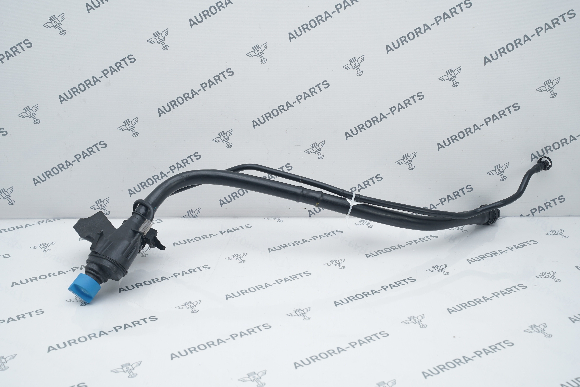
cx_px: 290
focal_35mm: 47
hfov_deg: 41.9
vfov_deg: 28.6
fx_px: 757
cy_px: 194
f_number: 6.3
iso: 500
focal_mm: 47
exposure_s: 1/160
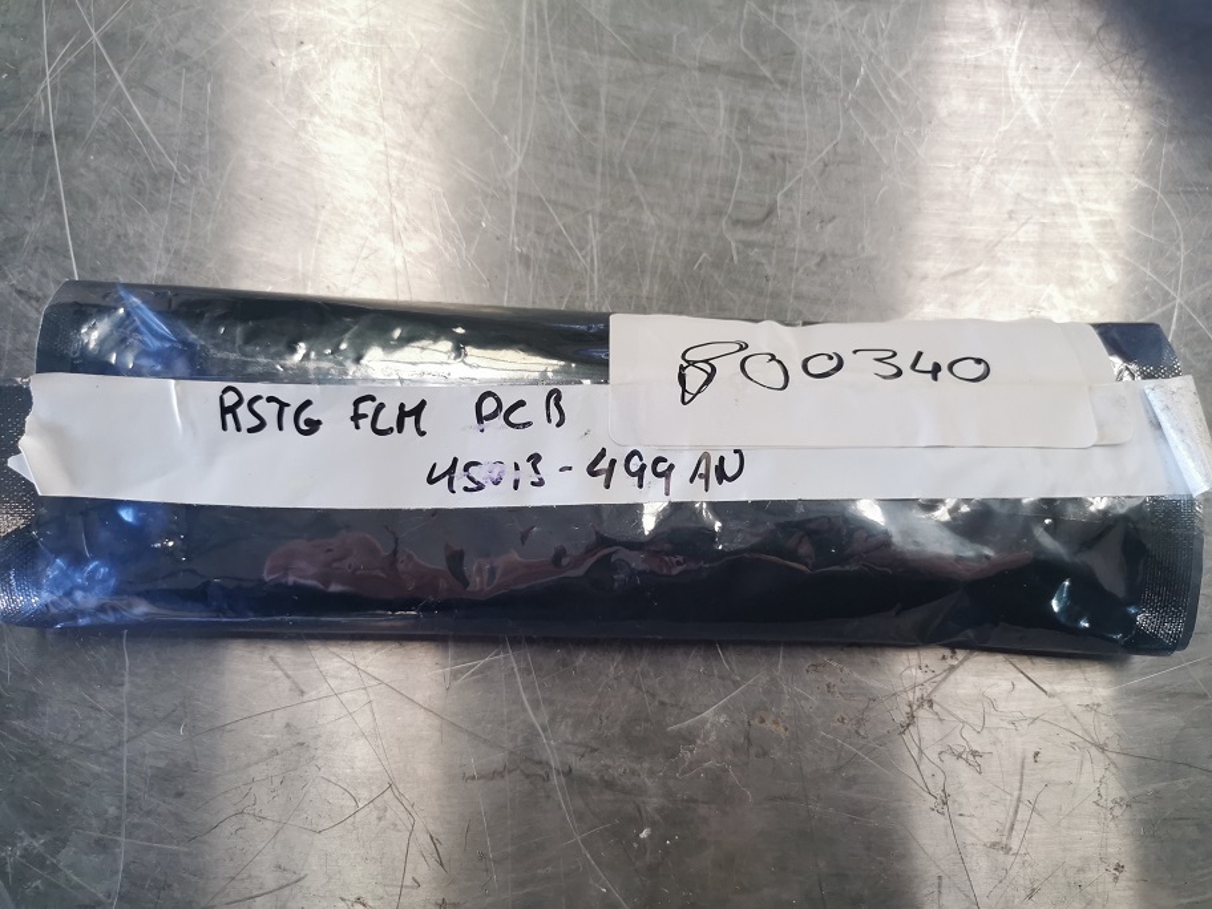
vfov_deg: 51.4
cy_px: 454
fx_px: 945
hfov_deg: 65.3
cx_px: 606
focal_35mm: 27
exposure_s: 1/50
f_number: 1.8
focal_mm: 5.58
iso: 250
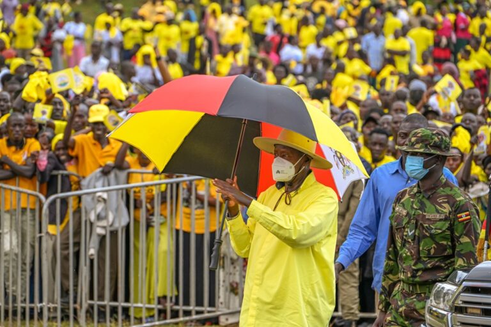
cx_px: 246
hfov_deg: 7.4
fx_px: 3819
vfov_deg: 4.9
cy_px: 164
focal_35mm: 280
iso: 800
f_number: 8
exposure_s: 1/1000
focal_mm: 280
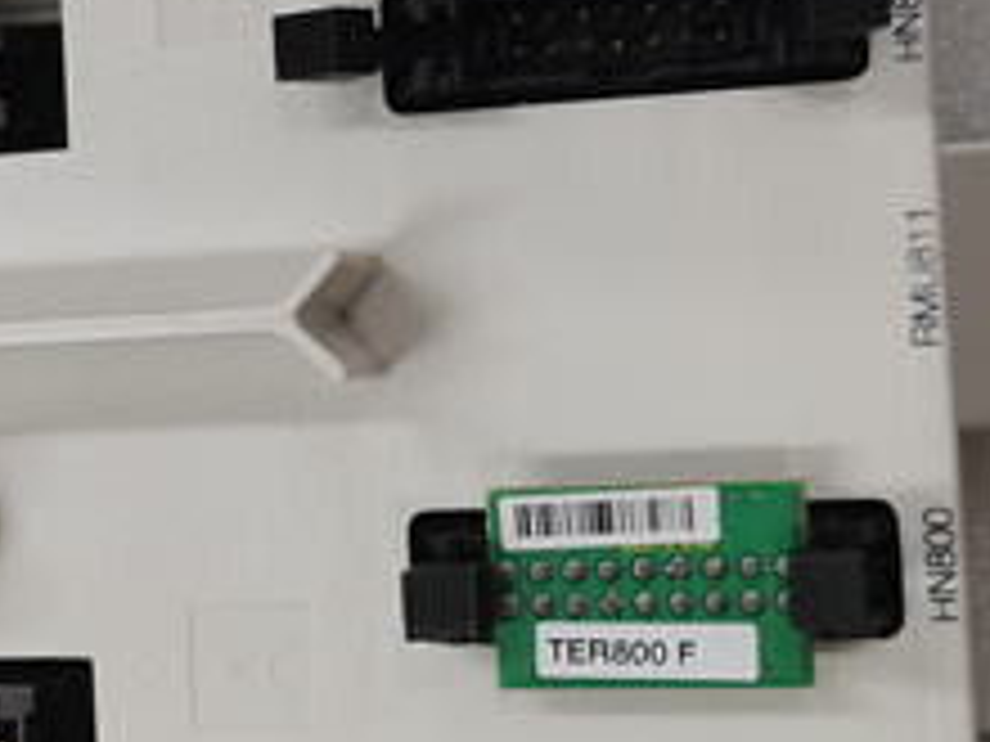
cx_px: 148
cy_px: 261
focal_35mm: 71
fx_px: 2031
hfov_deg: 26.7
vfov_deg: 20.7
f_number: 1.8
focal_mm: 5.58
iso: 160
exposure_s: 1/100
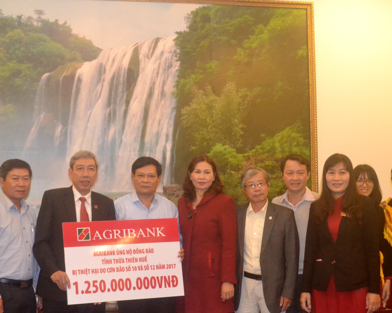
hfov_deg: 33.9
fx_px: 638
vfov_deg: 27.6
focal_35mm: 55
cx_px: 138
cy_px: 179
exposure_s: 1/60
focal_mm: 26
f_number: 4.2
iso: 2500
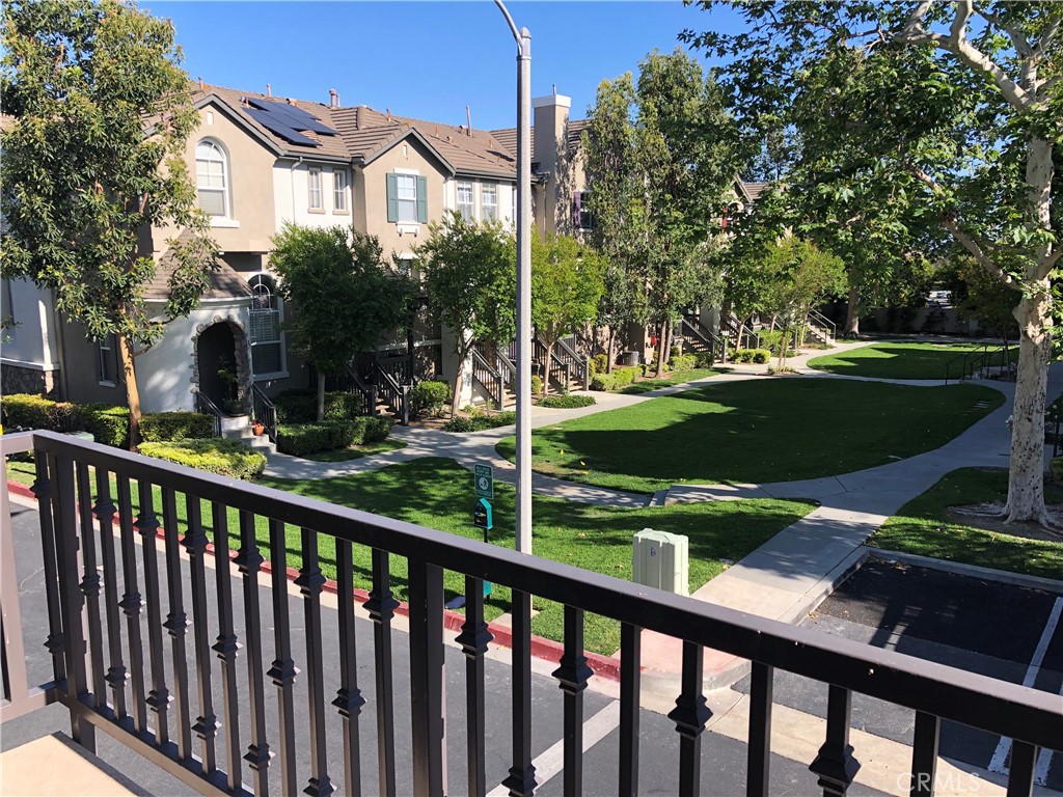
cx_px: 532
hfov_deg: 63.4
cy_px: 398
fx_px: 860
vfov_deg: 49.7
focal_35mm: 28
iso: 20
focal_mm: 4
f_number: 1.8
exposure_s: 1/800
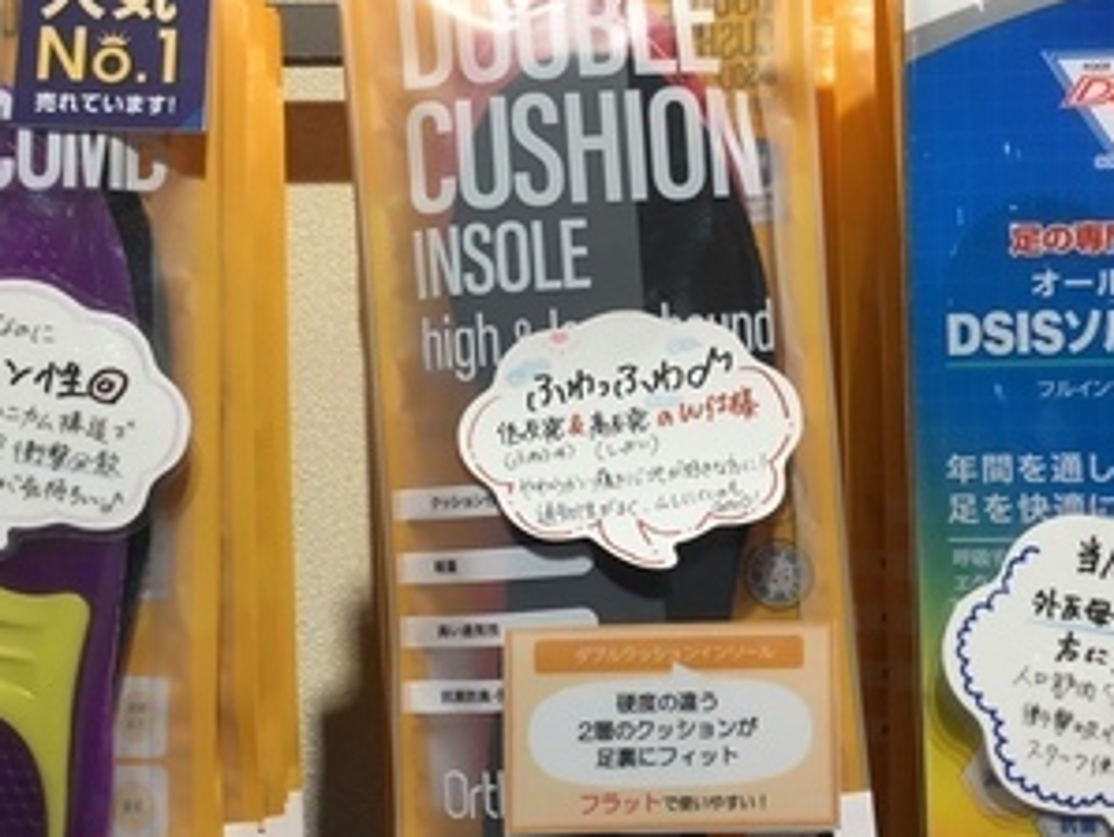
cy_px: 413
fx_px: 1675
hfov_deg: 36.8
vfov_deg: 28.1
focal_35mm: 52
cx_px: 542
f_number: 2.4
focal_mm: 3.3
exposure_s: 1/40
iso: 25
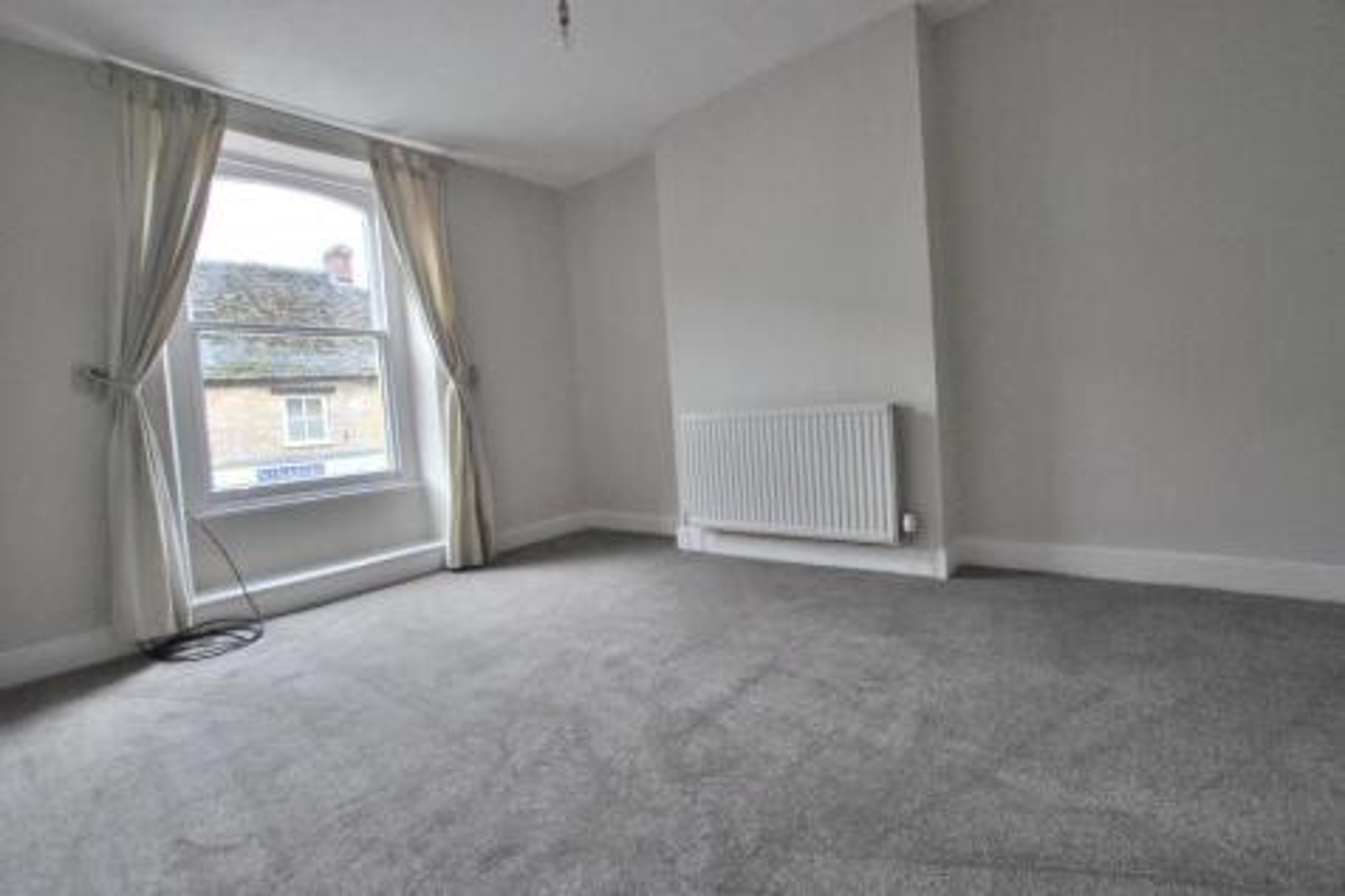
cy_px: 448
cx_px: 672
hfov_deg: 100.4
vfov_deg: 77.3
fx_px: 560
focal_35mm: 15
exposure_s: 1/60
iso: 400
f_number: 5.6
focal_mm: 10
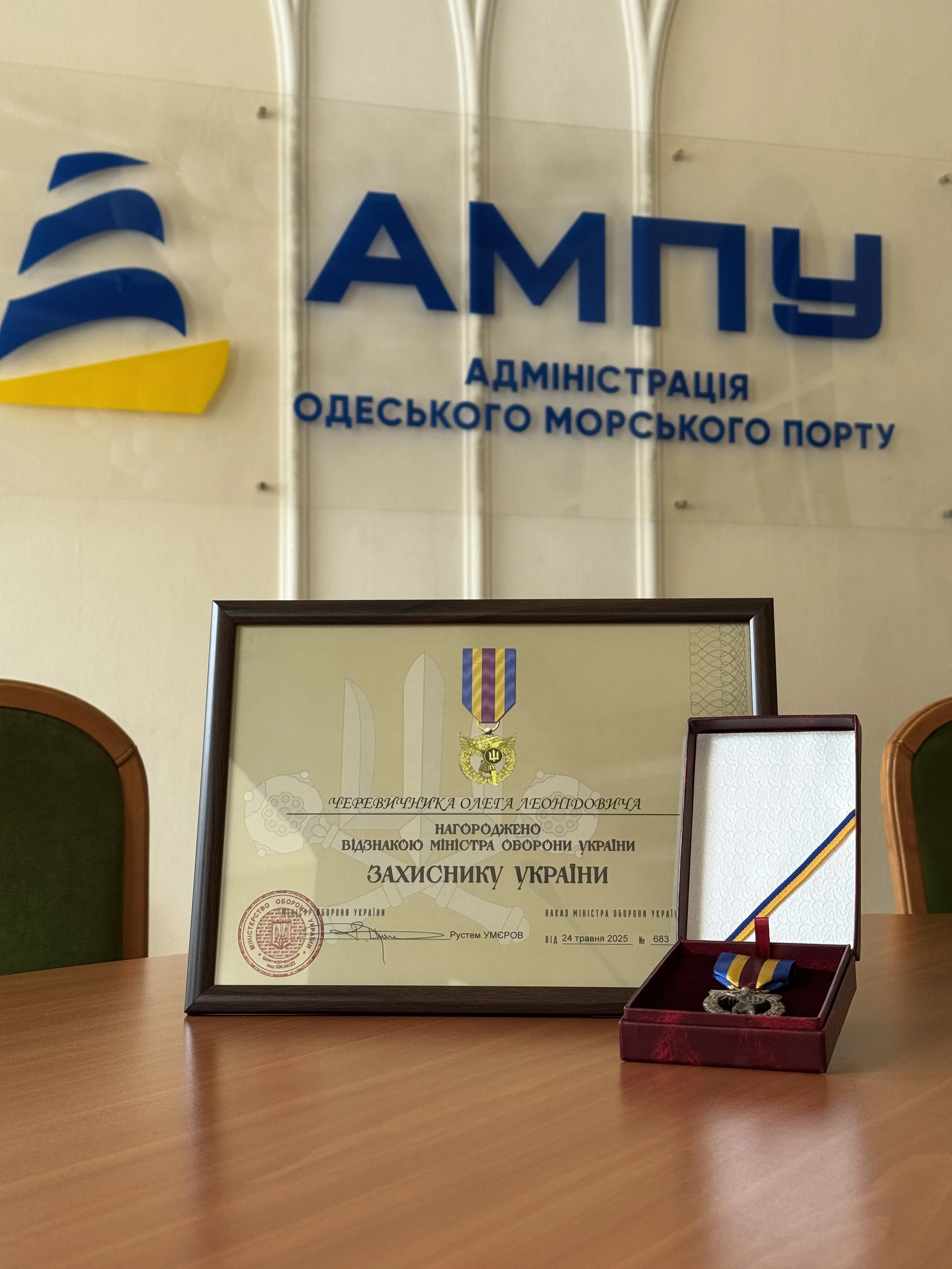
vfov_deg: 39.7
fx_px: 1760
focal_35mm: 48
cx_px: 476
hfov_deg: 30.3
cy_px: 634
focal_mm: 6.76
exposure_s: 1/65
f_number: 1.78
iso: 100
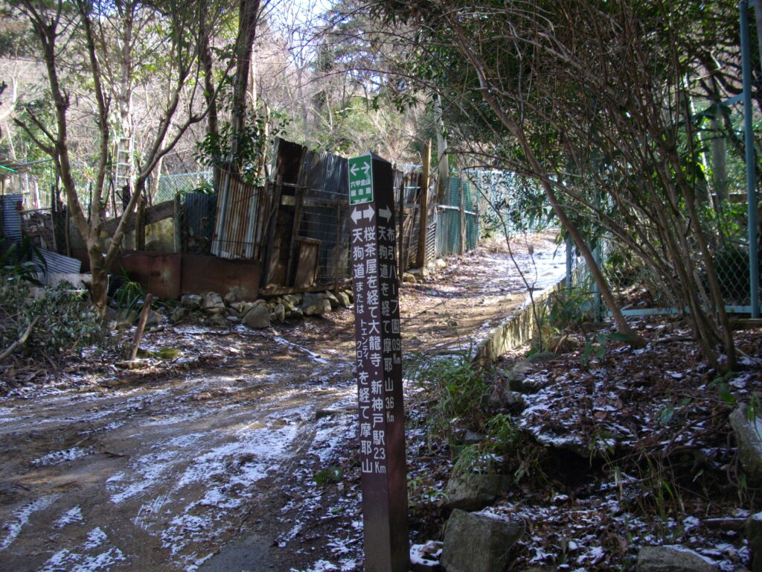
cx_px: 381
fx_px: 814
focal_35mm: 37
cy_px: 286
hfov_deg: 50.1
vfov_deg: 38.7
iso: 100
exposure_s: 1/160
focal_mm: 6.2
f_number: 2.8
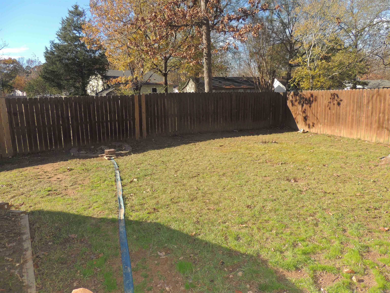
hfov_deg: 71.6
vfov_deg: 56.8
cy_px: 146
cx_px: 195
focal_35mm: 24
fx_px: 270
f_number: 3
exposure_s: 1/500
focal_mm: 4.3
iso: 100
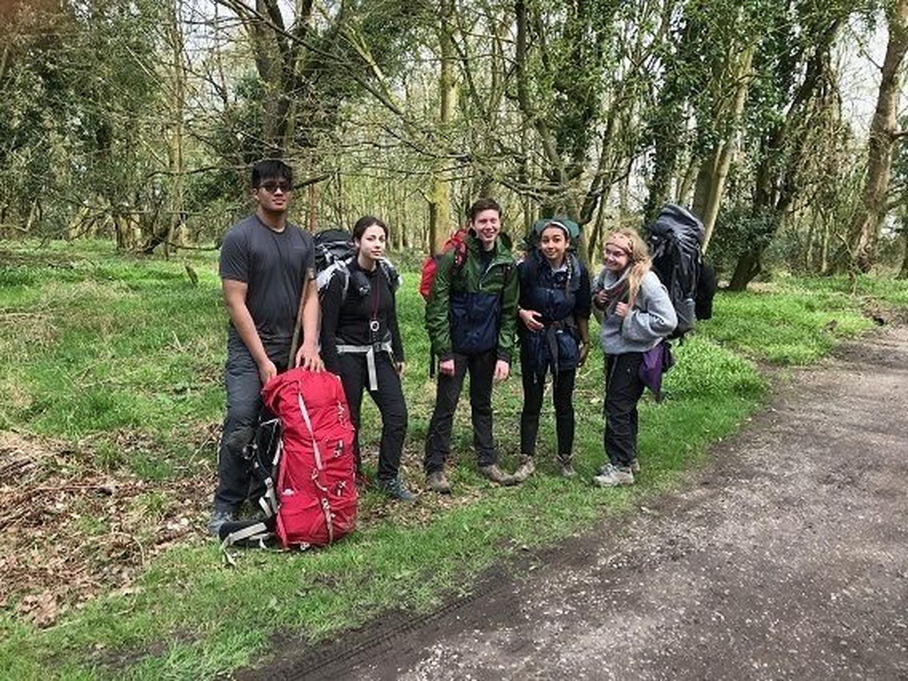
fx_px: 734
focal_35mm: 28
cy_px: 340
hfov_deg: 63.4
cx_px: 454
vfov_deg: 49.7
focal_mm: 3.99
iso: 20
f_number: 1.8
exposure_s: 1/310
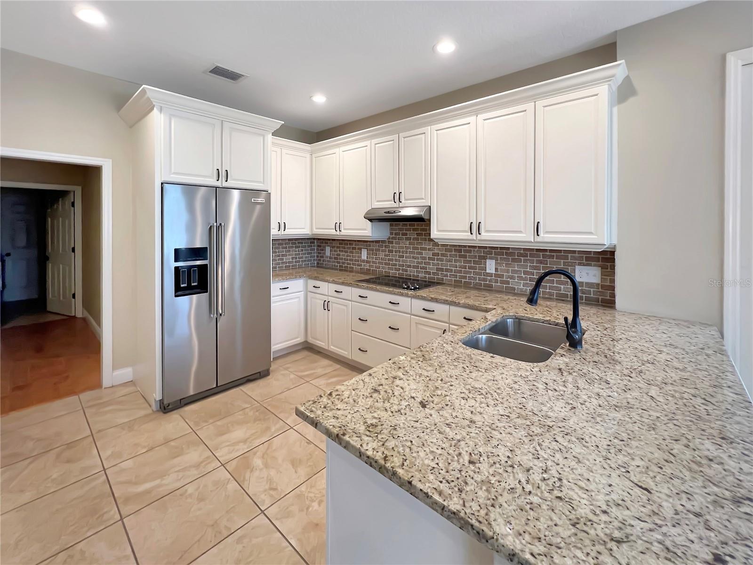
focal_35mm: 13
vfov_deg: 89.9
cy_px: 282
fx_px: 283
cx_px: 376
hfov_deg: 106.2
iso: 125
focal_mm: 1.57
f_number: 1.8
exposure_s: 1/60
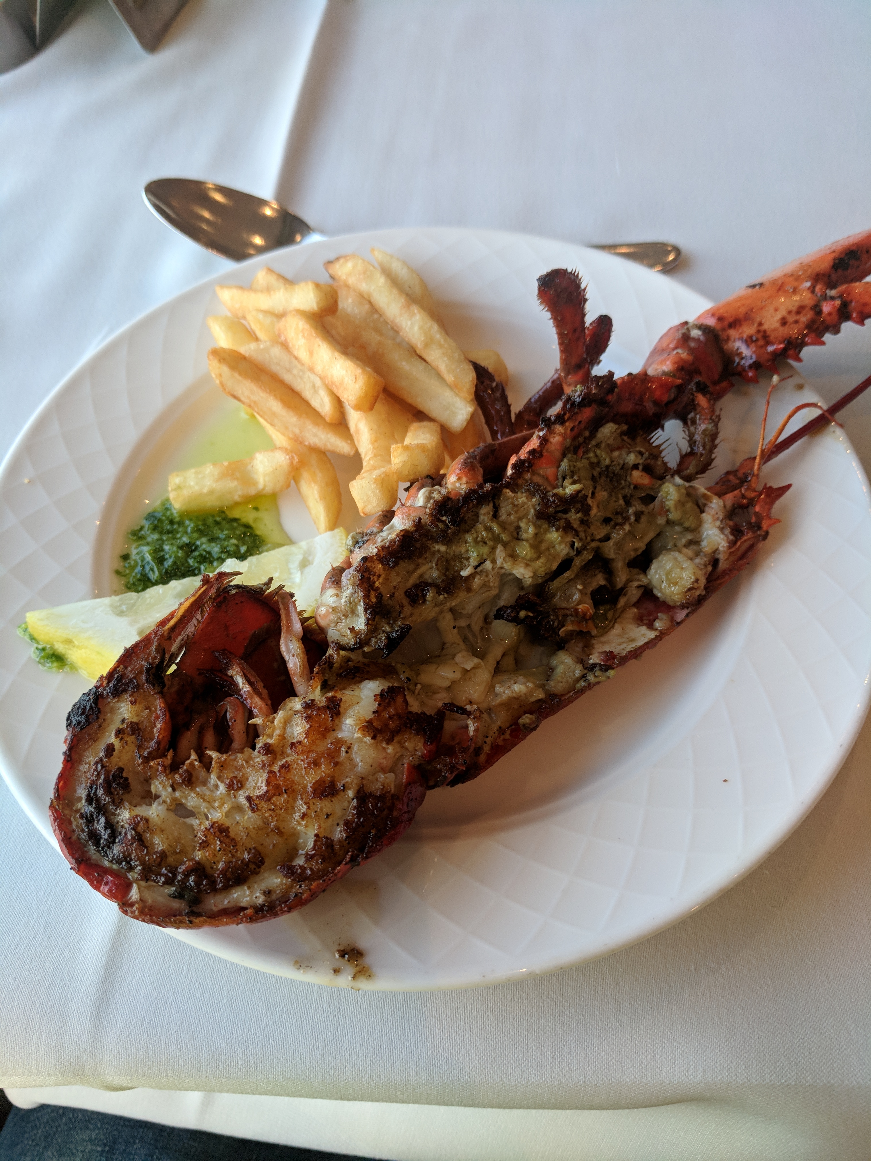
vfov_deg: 67.3
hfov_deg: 53.1
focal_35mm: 26
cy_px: 580
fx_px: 872
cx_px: 436
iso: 258
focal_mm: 4.67
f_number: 2
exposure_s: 1/100
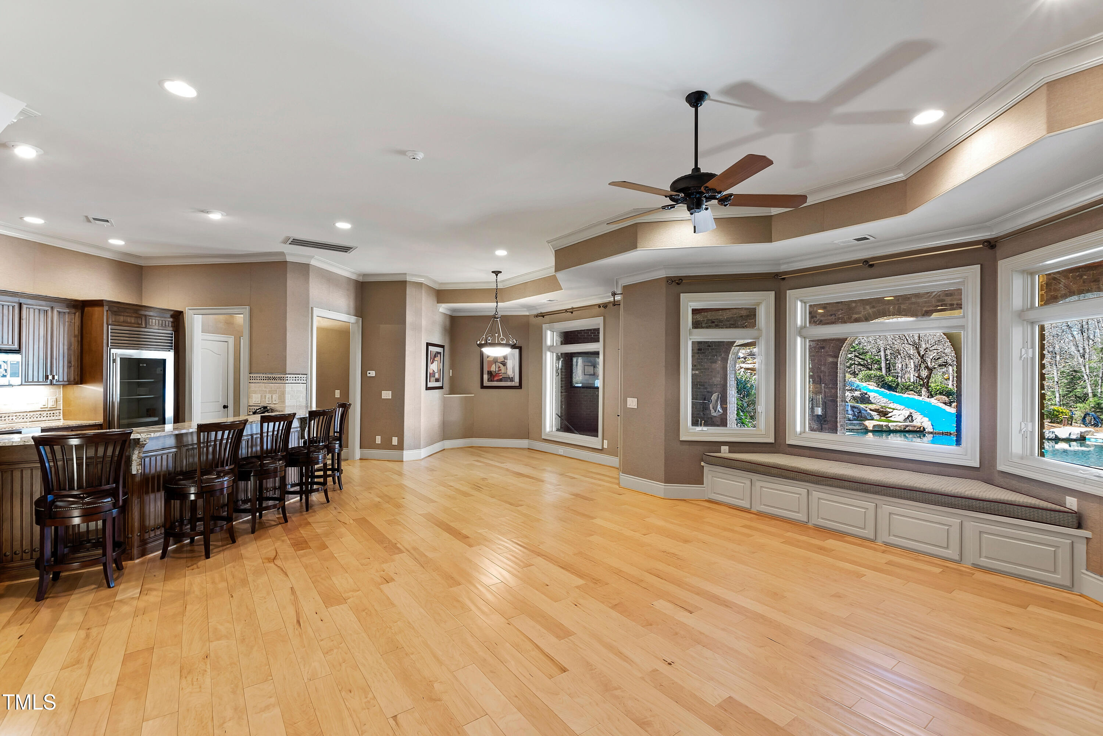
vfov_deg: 77.3
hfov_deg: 100.4
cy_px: 368
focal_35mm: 15
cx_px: 552
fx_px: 460
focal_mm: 10
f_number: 8
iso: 100
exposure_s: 1.6
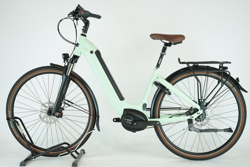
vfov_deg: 22.6
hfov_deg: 33.4
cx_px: 125
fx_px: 417
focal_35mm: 60
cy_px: 84
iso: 1250
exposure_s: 1/200
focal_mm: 60
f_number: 5.6
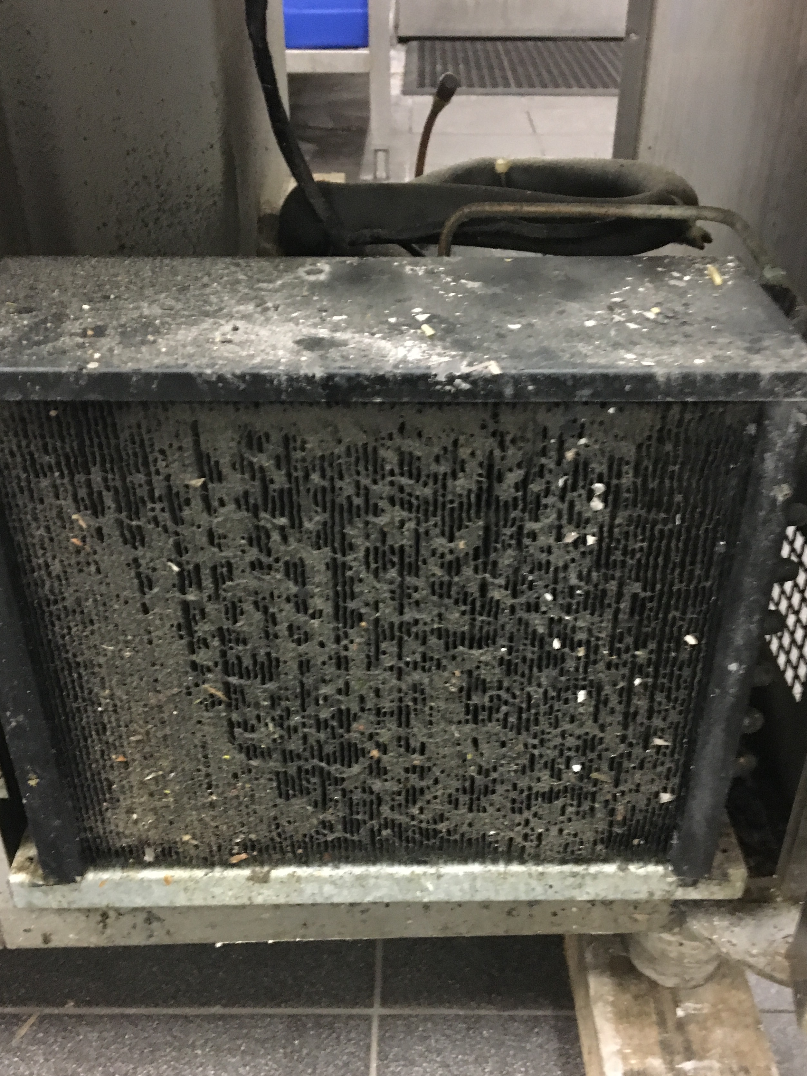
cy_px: 605
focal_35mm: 35
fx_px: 1088
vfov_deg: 52.5
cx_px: 415
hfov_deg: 40.7
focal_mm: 4.15
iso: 400
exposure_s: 1/17
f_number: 2.2
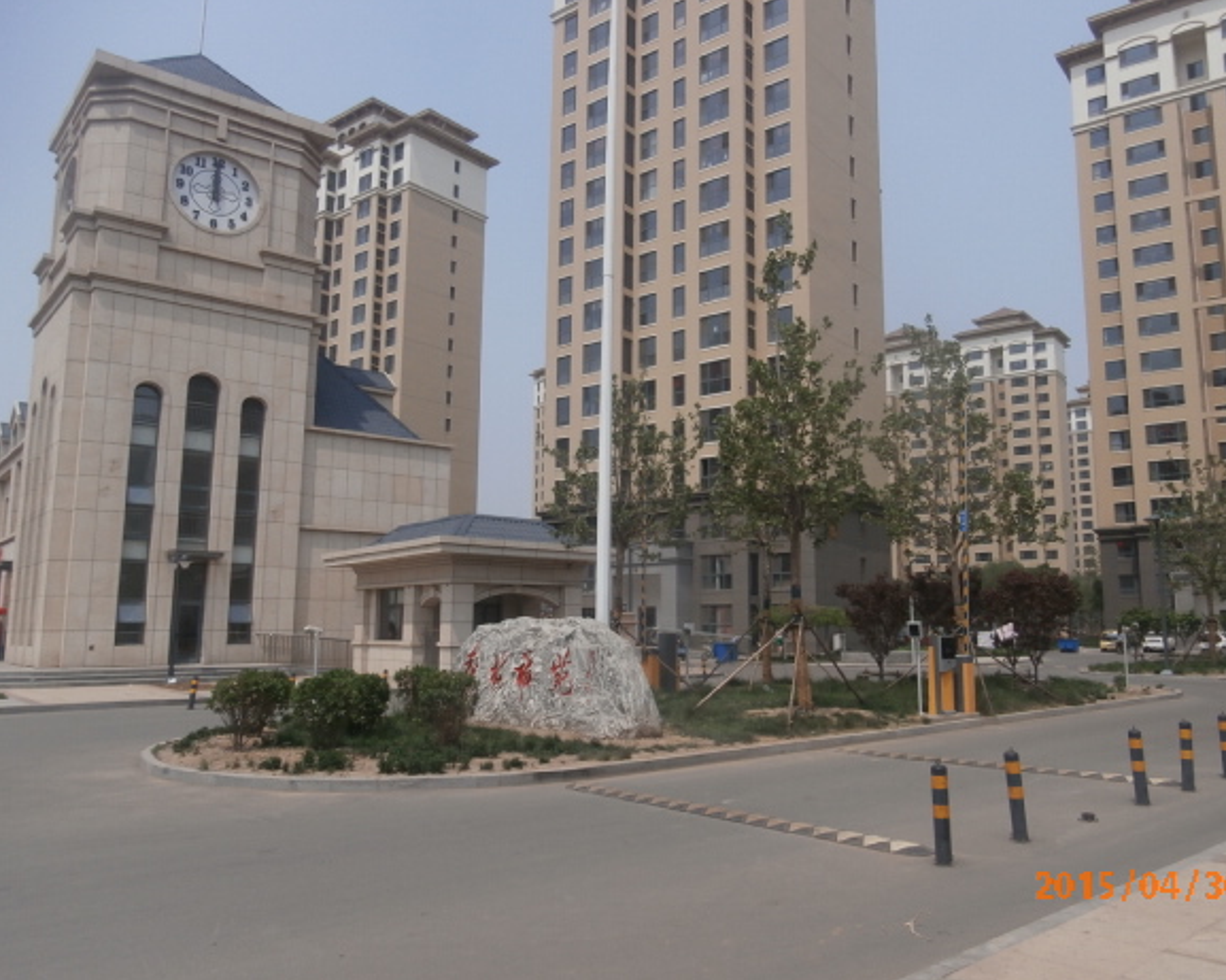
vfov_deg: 54.9
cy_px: 480
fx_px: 943
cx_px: 659
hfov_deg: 66.0
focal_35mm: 26
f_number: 3
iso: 100
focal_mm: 4.2
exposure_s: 1/1600
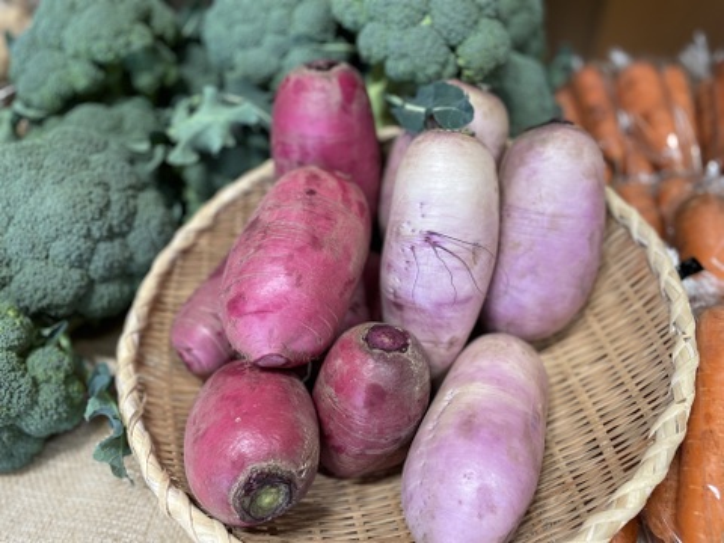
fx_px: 544
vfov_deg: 53.1
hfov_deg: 67.3
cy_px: 272
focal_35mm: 26
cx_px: 362
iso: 100
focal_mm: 4.2
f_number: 1.6
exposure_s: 1/50
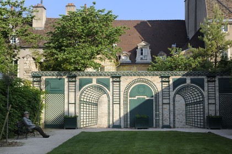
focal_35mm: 70
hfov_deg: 28.9
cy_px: 77
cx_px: 116
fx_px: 451
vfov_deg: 19.4
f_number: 14
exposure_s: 1/100
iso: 200
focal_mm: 70
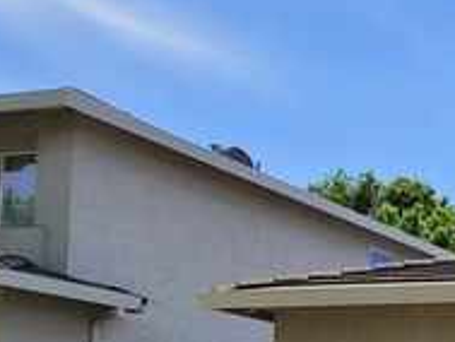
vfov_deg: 23.9
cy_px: 426
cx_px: 828
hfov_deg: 21.6
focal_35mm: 55
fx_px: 723
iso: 64
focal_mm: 2.2
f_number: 2.2
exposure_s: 1/1645
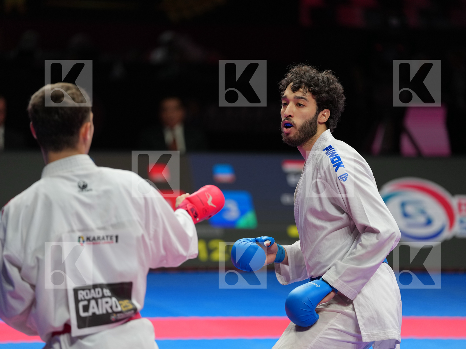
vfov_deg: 7.8
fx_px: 2557
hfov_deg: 10.4
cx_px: 243
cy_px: 174
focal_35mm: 190
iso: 800
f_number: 2.8
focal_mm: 175
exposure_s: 1/1000
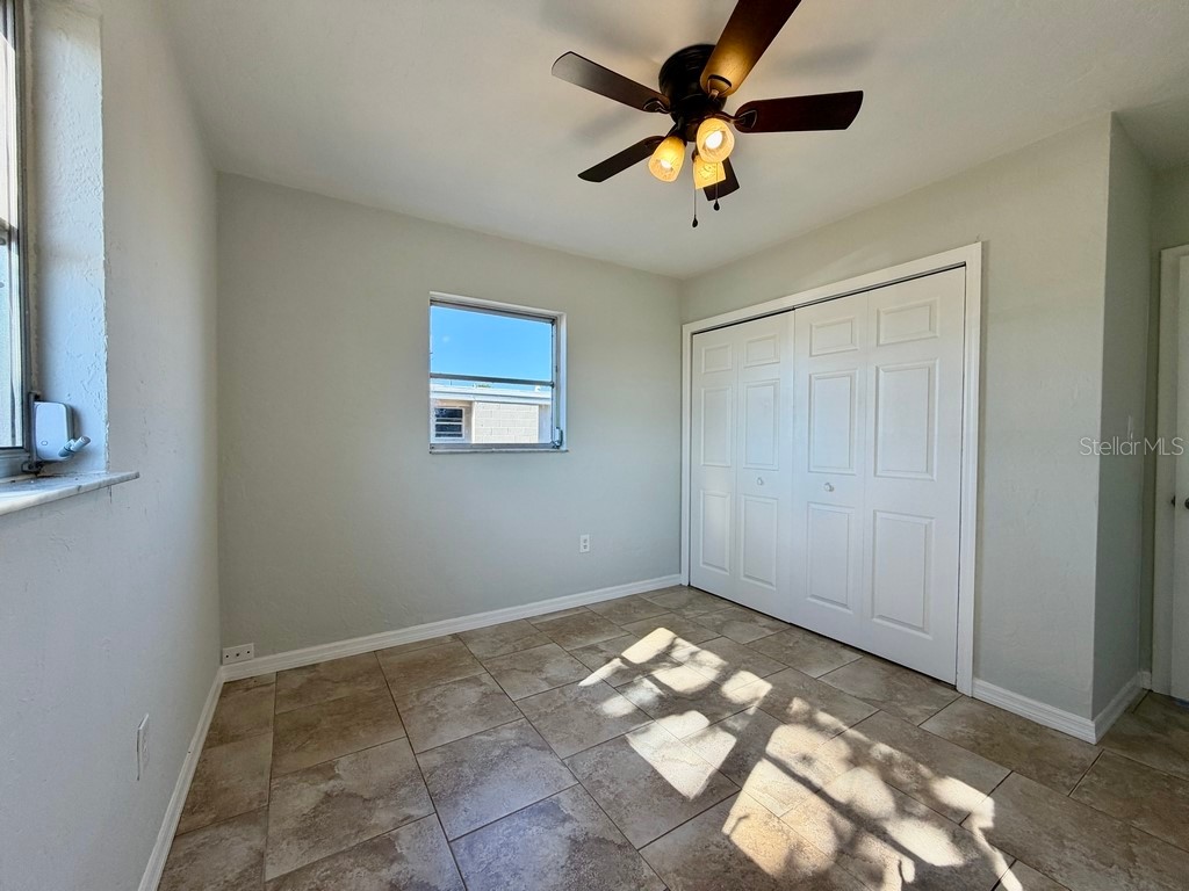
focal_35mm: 14
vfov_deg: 85.7
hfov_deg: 102.1
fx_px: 481
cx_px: 594
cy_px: 446
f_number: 2.2
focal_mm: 2.22
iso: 64
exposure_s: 1/120
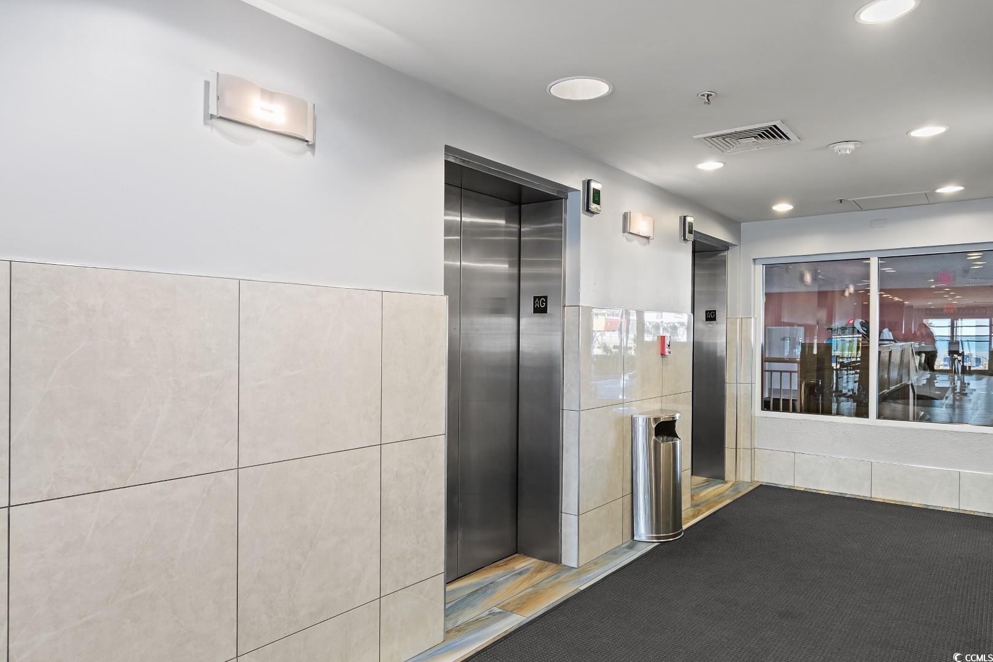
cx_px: 496
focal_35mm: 22
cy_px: 331
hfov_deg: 78.6
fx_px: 607
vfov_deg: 57.2
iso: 100
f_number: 5
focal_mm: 15
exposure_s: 1/3
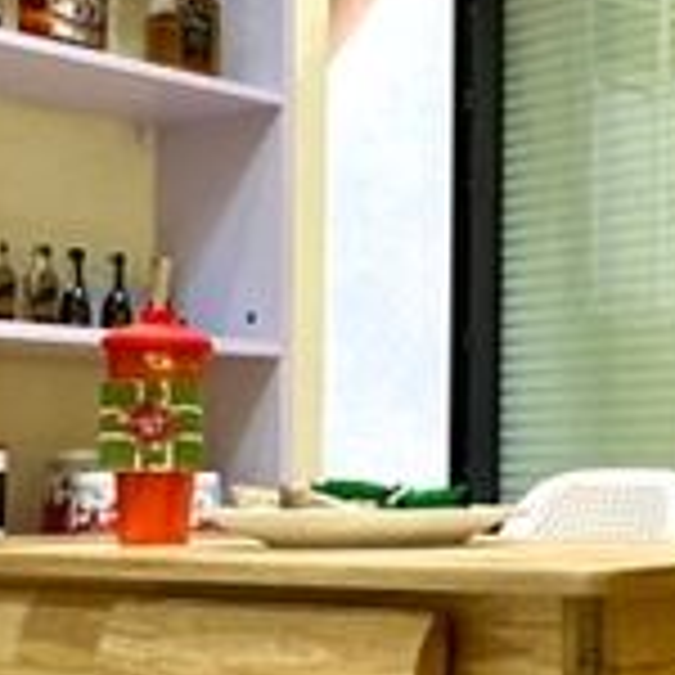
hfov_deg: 19.6
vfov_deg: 21.9
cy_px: 396
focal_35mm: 79
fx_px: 1743
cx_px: 958
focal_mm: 2.22
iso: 250
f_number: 2.2
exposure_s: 1/50
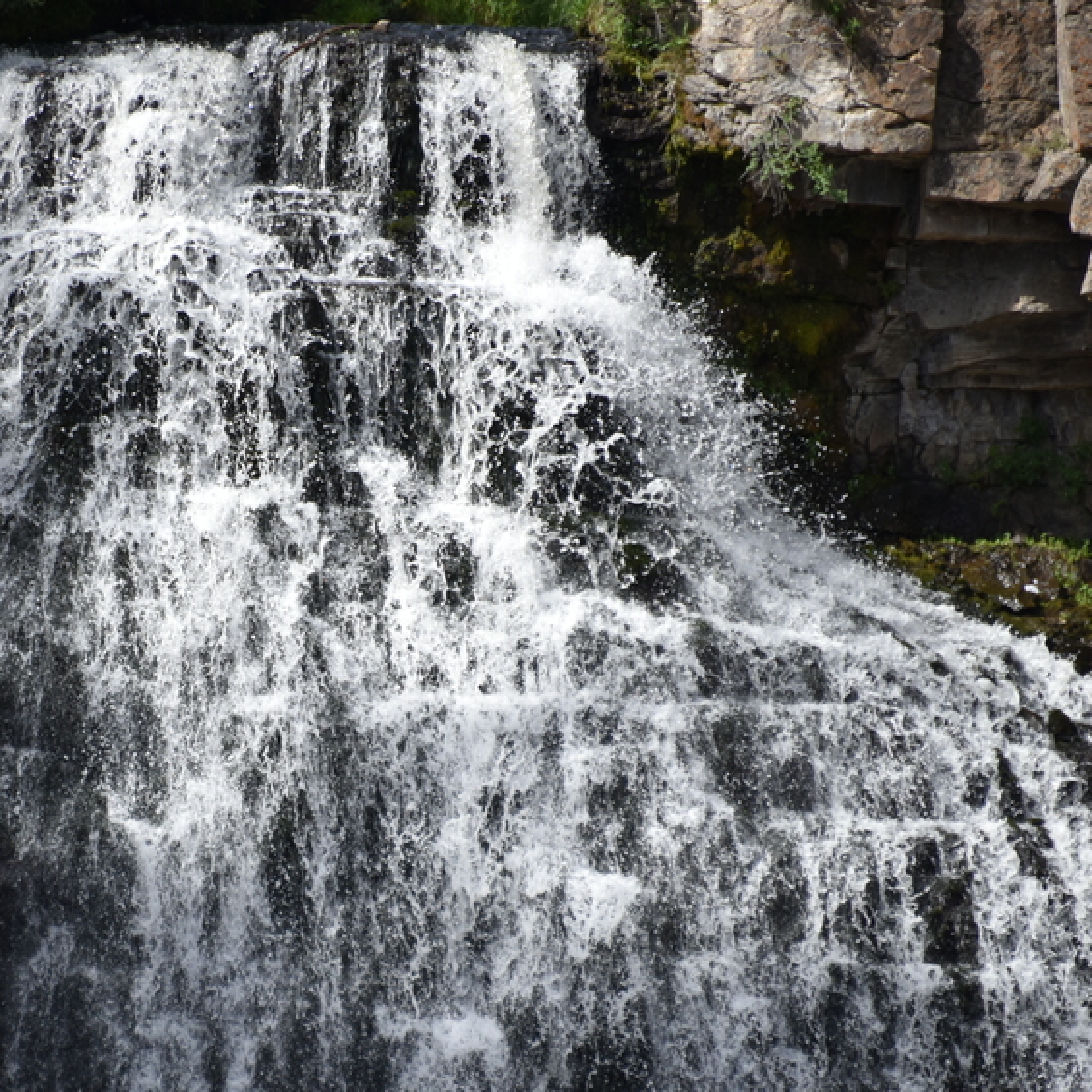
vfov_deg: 3.0
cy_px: 700
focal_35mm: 578
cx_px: 149
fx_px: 20629
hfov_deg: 3.0
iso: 200
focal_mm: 300
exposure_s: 1/640
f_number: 5.6
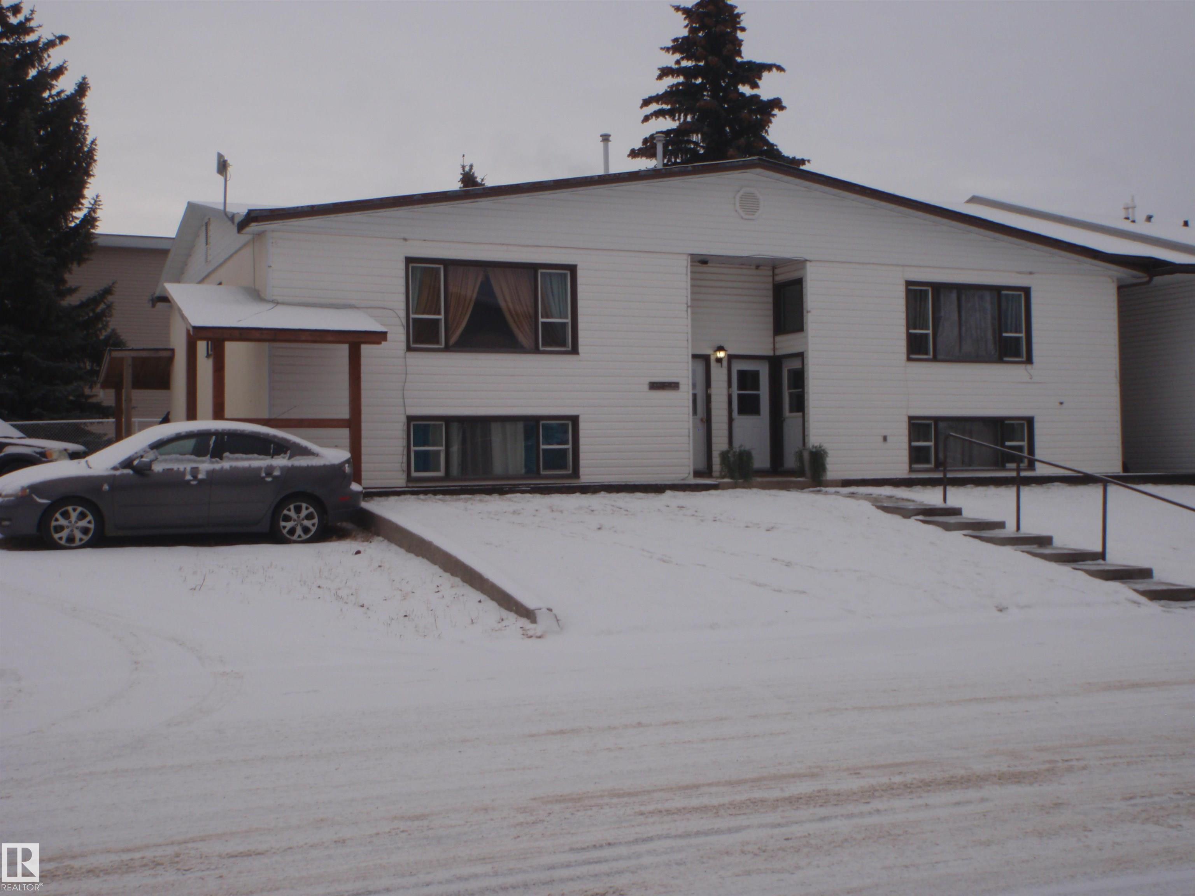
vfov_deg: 39.7
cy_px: 448
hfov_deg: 51.4
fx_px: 1243
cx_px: 598
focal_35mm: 36
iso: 64
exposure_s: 1/100
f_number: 5
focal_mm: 6.53
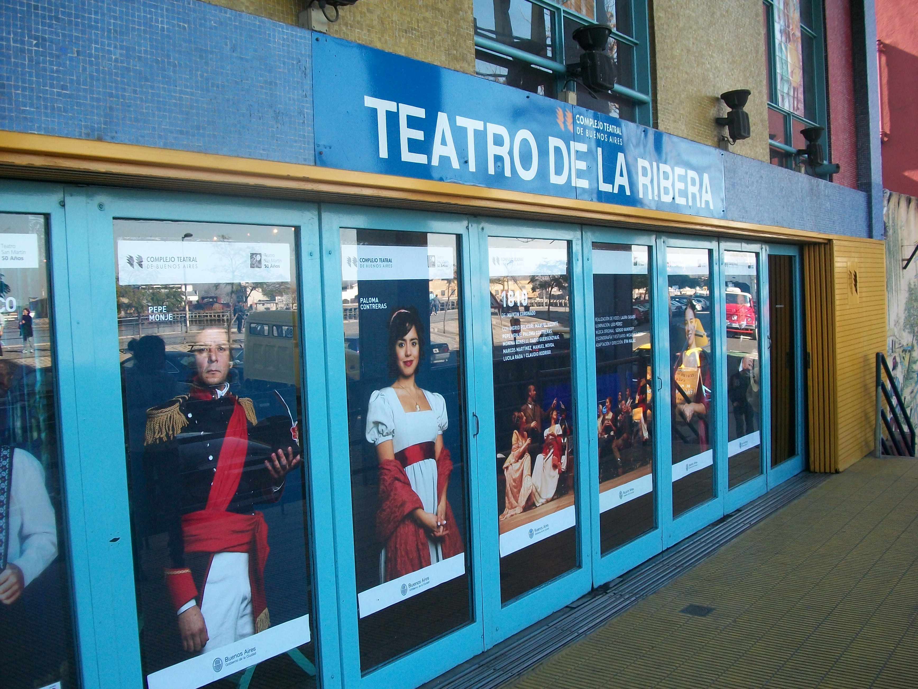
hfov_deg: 56.8
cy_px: 344
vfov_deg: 44.2
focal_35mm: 32
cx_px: 459
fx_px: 849
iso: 80
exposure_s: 1/160
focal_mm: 5.7
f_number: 2.9
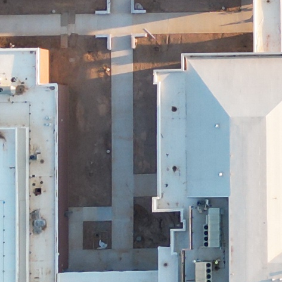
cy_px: 89
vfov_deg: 9.7
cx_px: 601
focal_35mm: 181
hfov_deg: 9.0
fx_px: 1668
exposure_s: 1/640
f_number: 1.7
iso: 200
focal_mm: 6.72
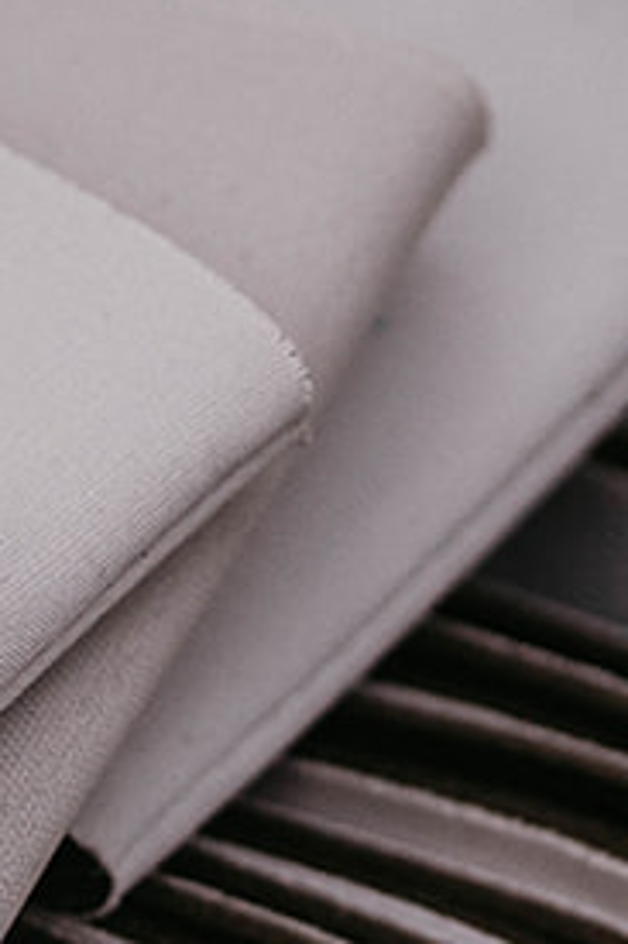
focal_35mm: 204
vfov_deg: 10.0
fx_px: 5344
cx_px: -800
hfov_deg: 6.4
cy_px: 935
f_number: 2.8
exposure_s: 1/5000
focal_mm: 35
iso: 500
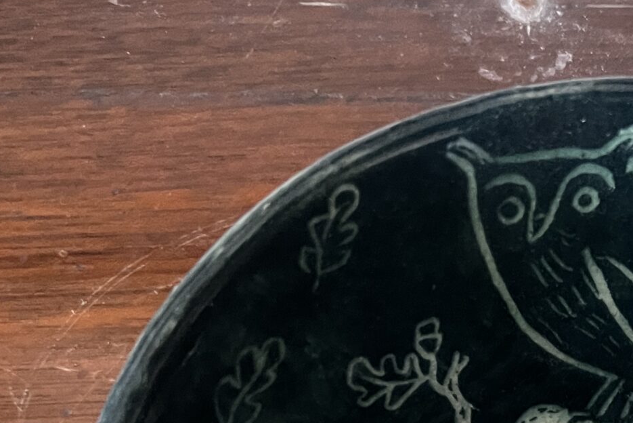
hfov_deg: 25.8
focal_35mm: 74
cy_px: 590
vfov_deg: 17.1
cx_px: 645
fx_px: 1301
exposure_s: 1/30
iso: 640
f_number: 1.5
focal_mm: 5.7
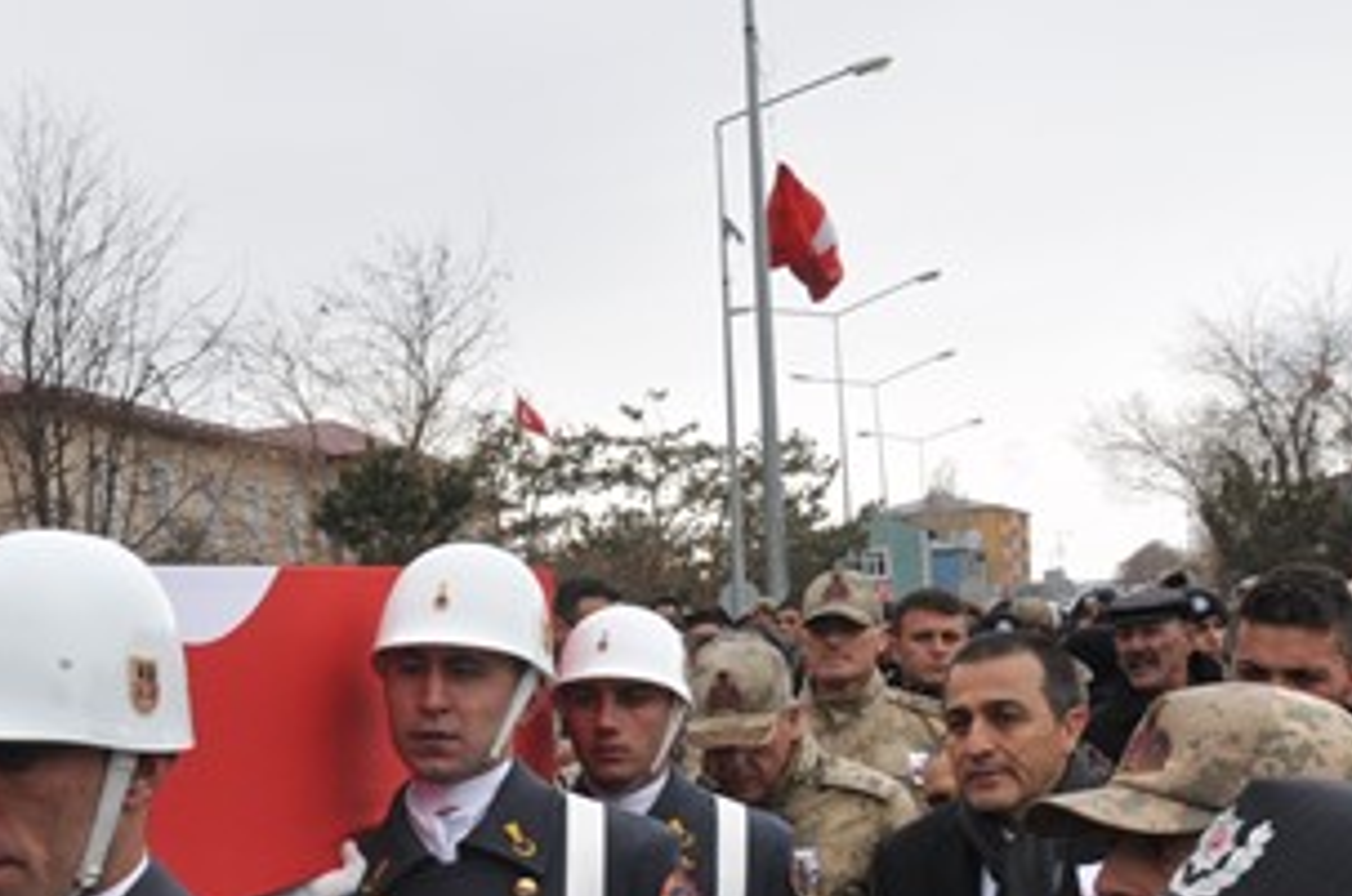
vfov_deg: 22.3
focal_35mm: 58
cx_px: 138
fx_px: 2175
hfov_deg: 32.8
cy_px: 923
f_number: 9
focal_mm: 18
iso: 500
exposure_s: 1/320
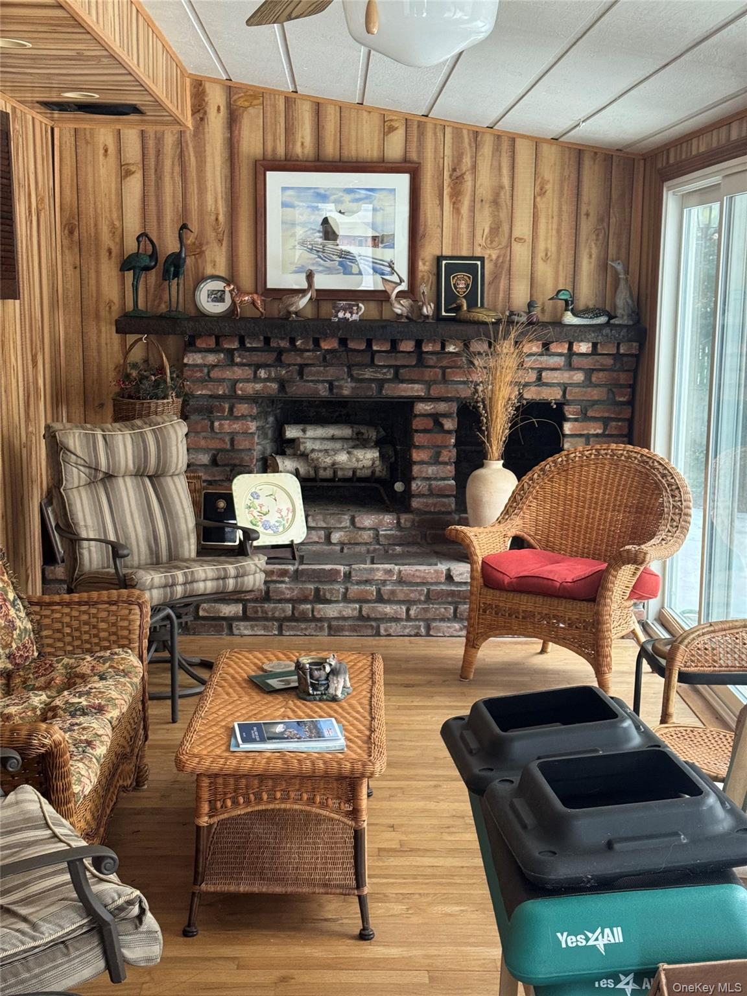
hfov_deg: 30.3
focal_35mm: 48
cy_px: 498
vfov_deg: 39.7
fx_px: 1381
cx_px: 374
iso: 250
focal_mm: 6.76
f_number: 1.78
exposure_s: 1/60
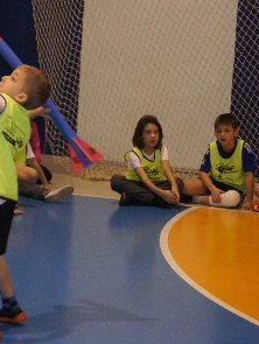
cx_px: 105
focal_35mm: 161
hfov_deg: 9.2
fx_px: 1602
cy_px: 124
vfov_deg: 12.2
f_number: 5.6
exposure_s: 1/80
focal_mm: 55
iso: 800
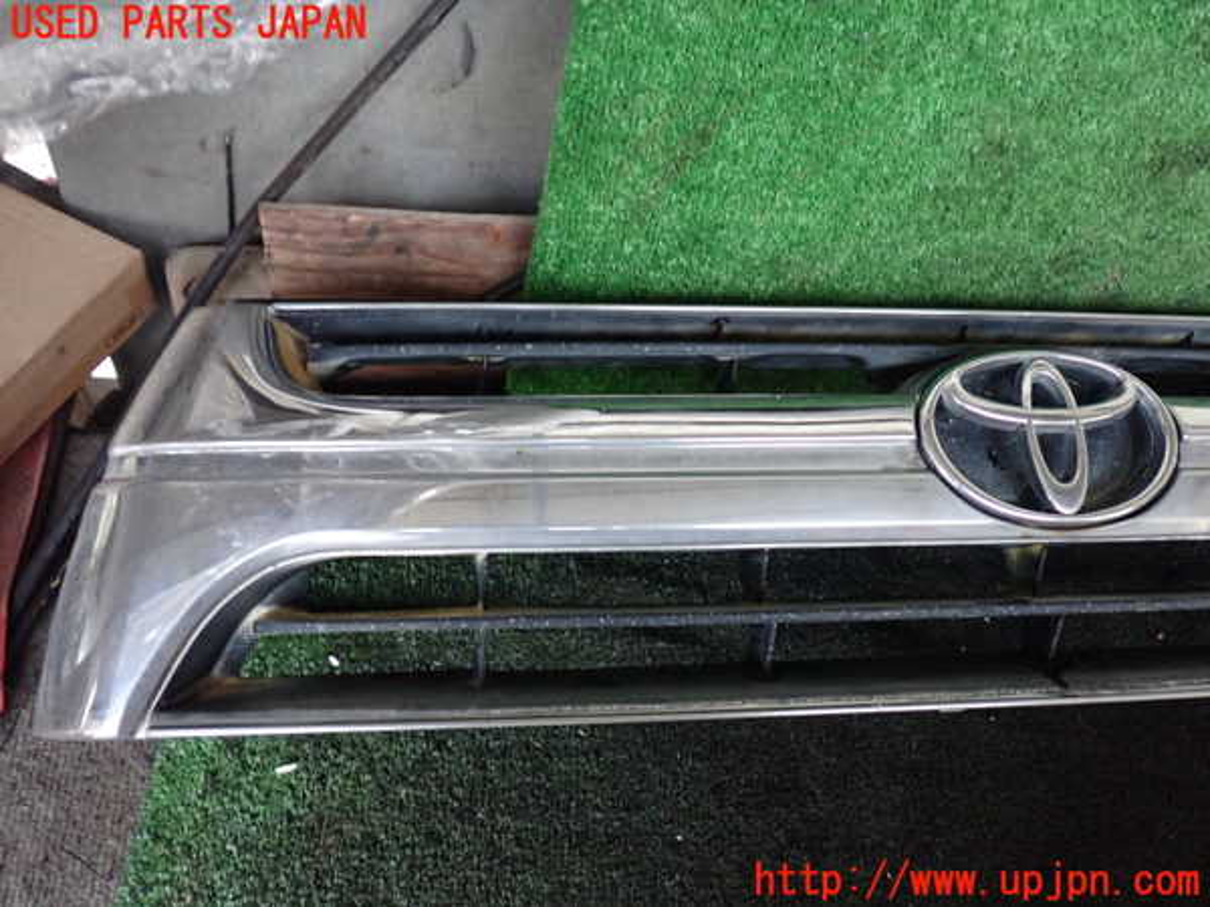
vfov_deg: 46.8
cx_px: 605
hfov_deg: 60.0
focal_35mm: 30
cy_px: 454
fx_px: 1049
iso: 800
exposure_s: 1/25
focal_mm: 5.4
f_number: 2.3
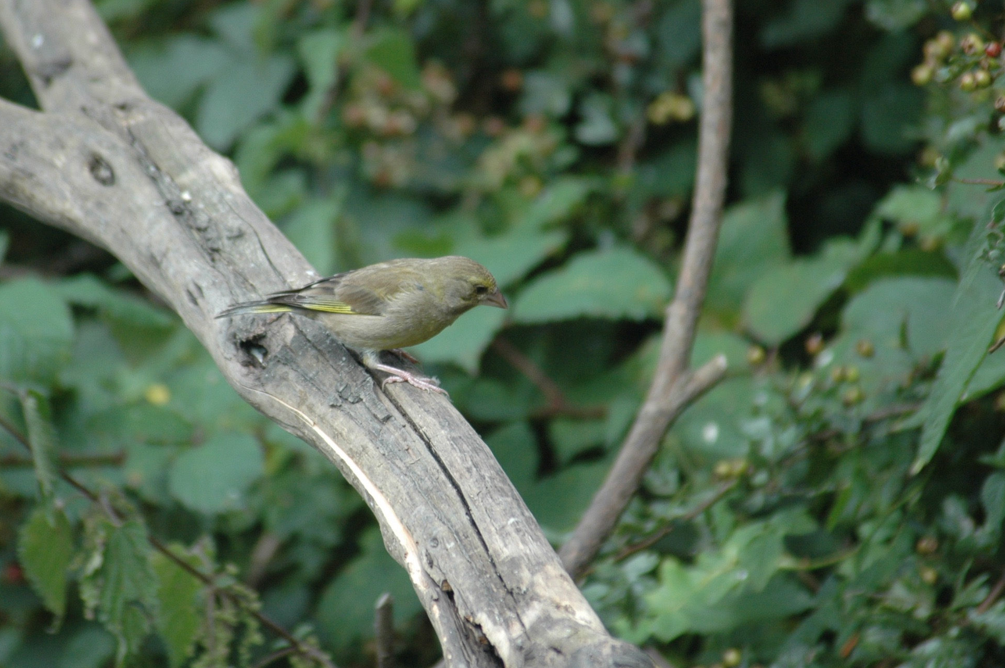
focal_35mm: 522
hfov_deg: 4.0
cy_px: 317
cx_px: 464
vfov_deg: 2.6
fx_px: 14556
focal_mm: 300
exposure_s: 1/400
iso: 400
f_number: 5.6
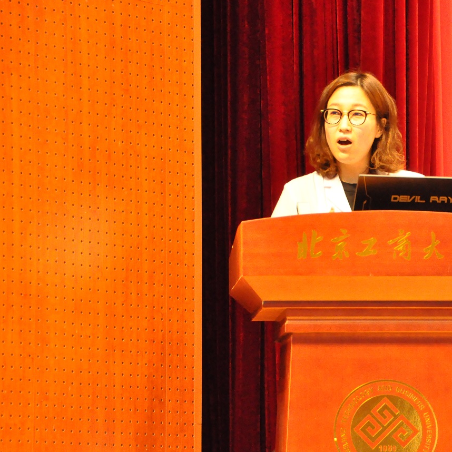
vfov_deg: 8.3
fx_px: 3128
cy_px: 250
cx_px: 374
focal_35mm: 212
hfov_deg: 8.2
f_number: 5.3
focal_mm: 95
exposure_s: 1/80
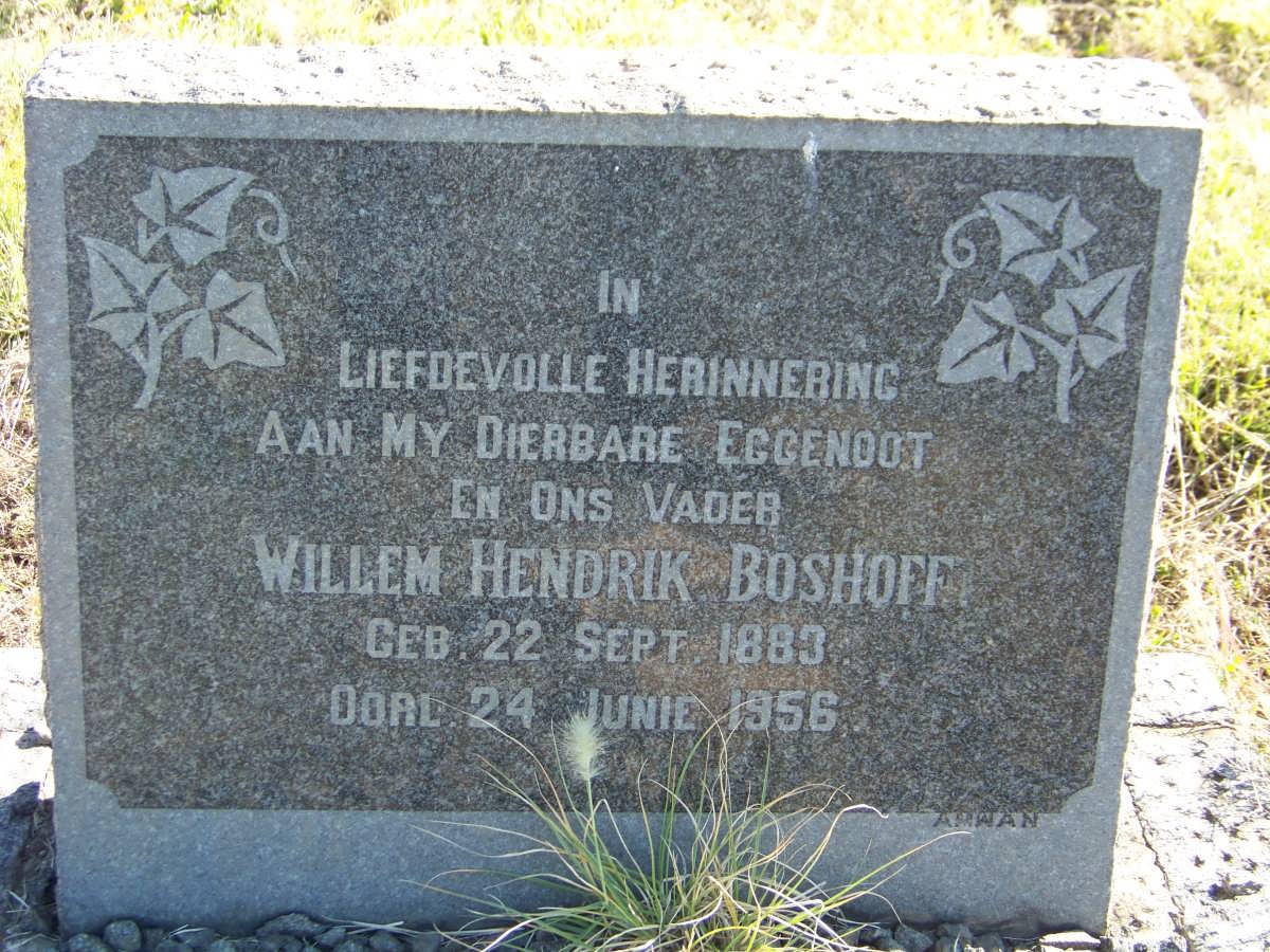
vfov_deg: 23.7
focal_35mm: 62
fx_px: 2275
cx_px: 635
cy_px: 476
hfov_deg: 31.2
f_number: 3.2
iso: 64
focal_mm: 10.5
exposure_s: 1/125
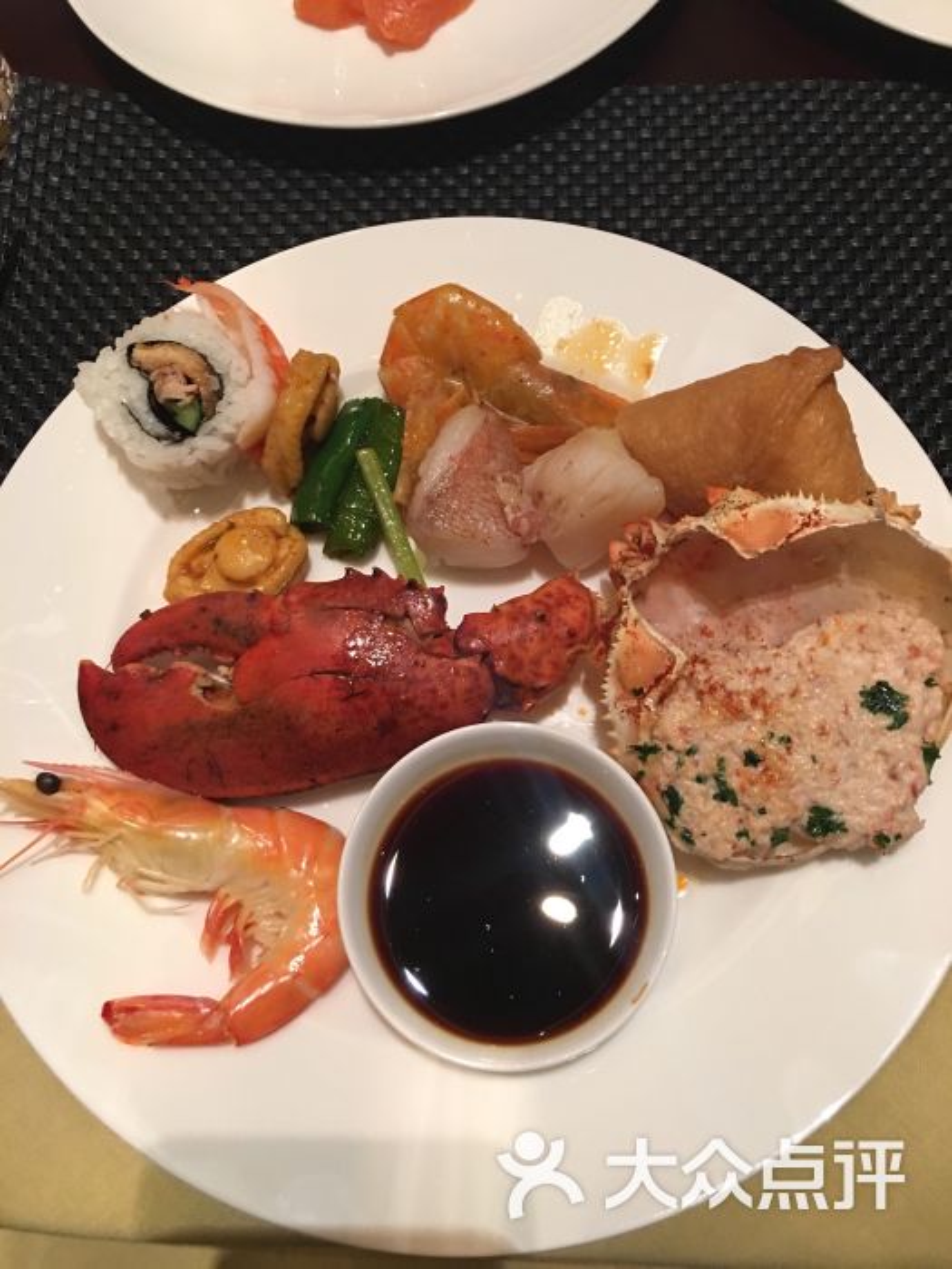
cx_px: 476
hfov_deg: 48.2
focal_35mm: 29
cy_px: 634
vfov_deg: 61.7
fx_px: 1063
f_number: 2.2
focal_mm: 4.15
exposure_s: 1/17
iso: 100
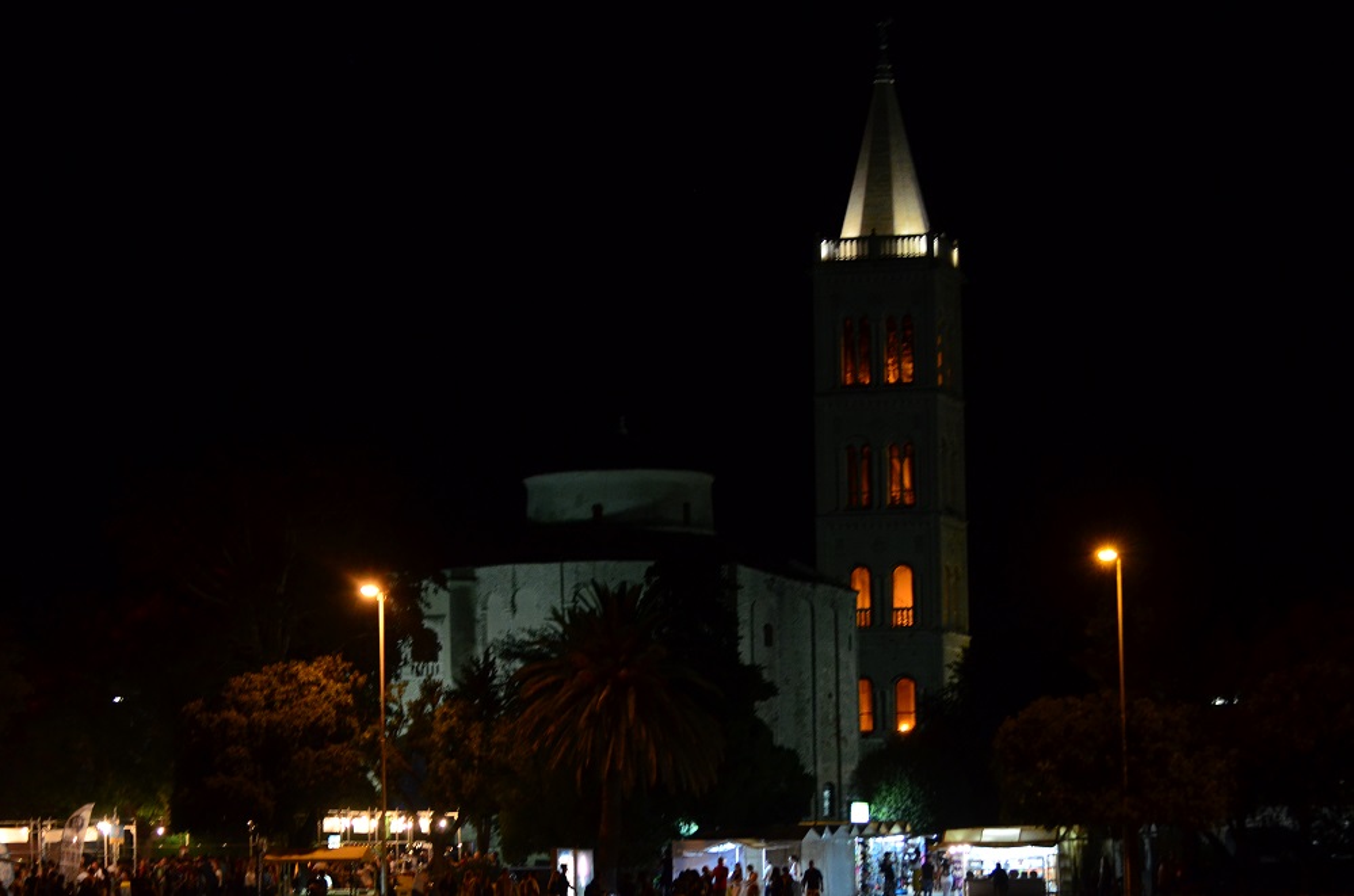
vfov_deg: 9.9
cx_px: 677
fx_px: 5178
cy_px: 448
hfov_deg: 14.9
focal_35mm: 138
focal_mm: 92
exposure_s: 1/30
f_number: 4.5
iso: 1600
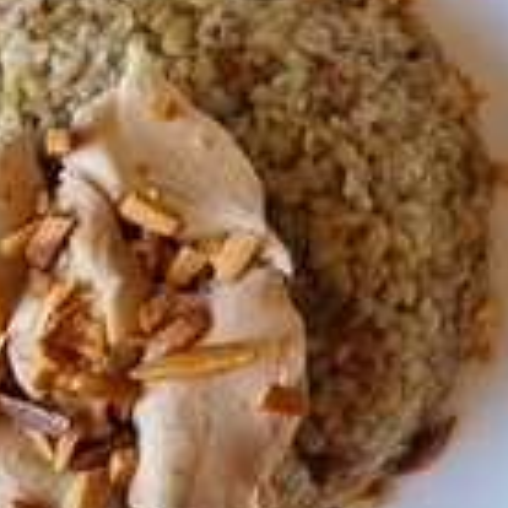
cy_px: -736
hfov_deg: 11.1
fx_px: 2557
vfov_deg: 9.9
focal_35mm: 154
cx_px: 652
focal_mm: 6.7
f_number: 1.8
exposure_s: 1/120
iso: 50
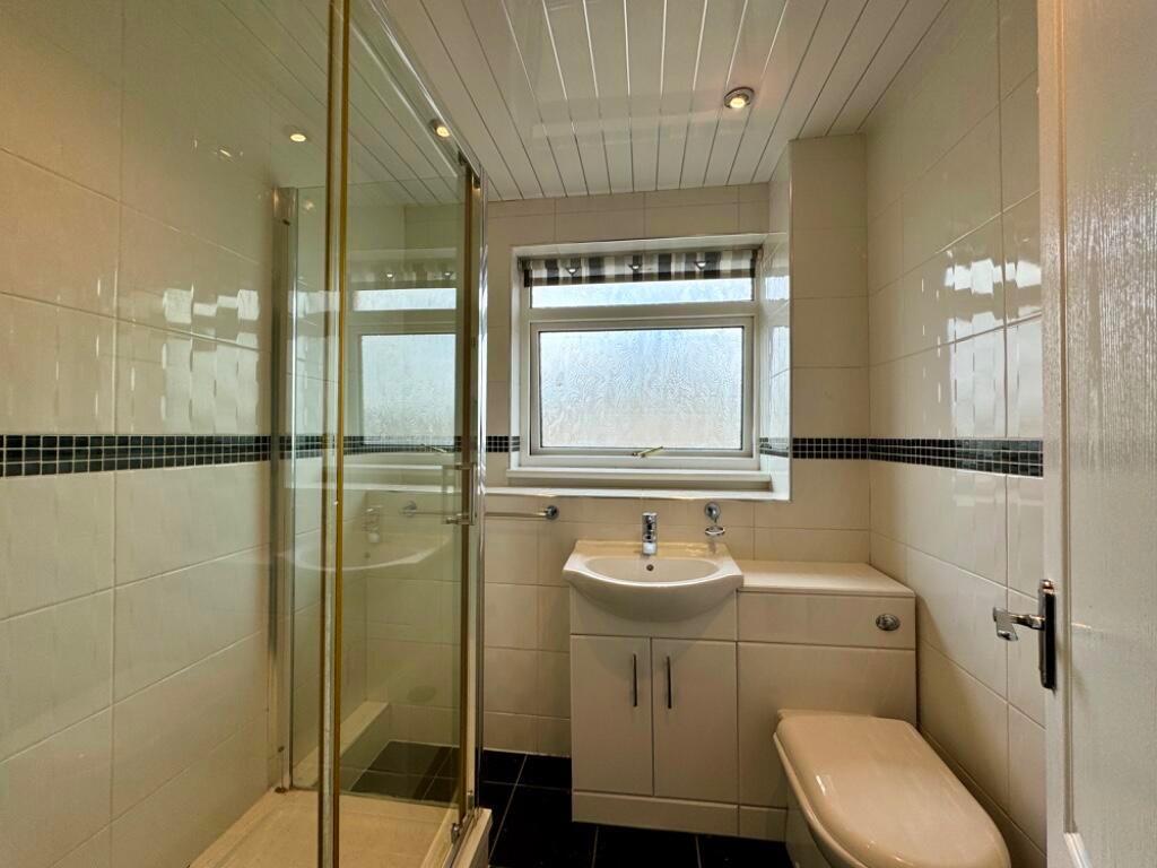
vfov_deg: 85.7
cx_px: 578
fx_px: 468
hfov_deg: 102.1
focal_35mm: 14
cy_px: 434
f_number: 2.2
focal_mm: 2.22
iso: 40
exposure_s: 1/412
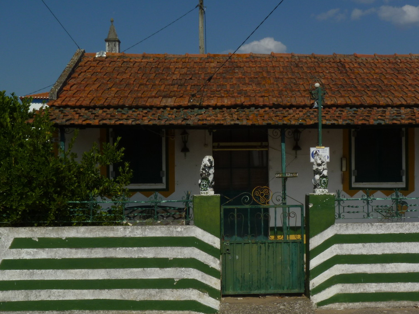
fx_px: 678
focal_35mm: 56
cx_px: 246
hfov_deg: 34.3
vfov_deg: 26.1
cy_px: 184
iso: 80
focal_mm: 7.8
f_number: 8
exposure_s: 1/640
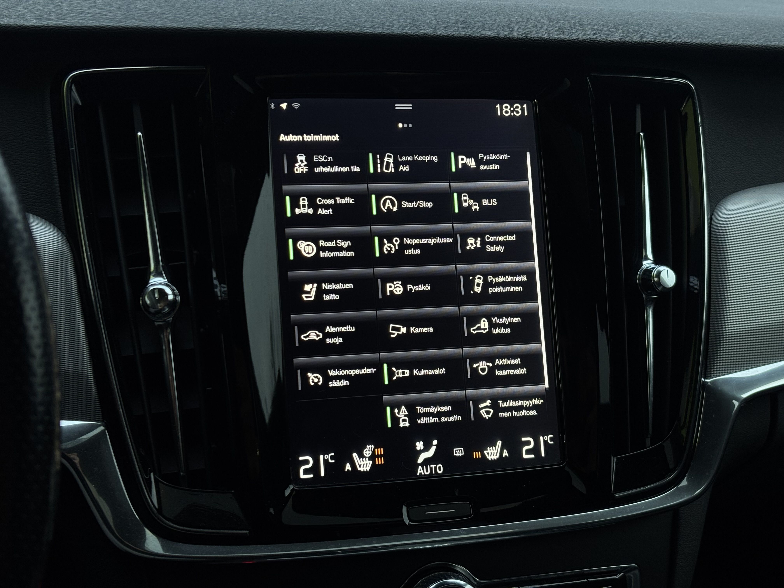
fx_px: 1178
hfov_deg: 36.8
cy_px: 294
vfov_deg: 28.0
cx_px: 392
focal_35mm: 52
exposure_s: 1/62
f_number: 1.6
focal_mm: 5.96
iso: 50
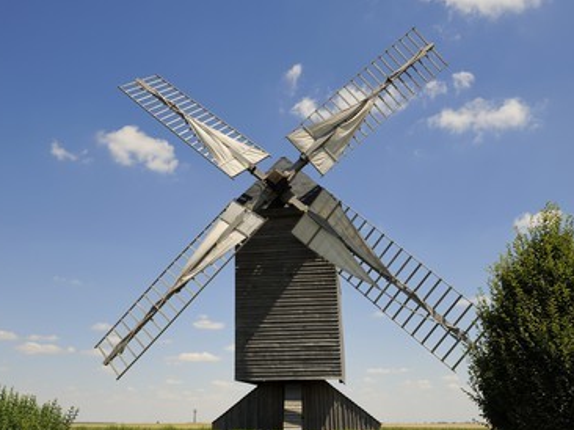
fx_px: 530
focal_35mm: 32
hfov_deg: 56.7
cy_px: 218
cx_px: 257
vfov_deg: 44.1
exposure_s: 1/160
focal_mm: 29
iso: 200
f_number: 16
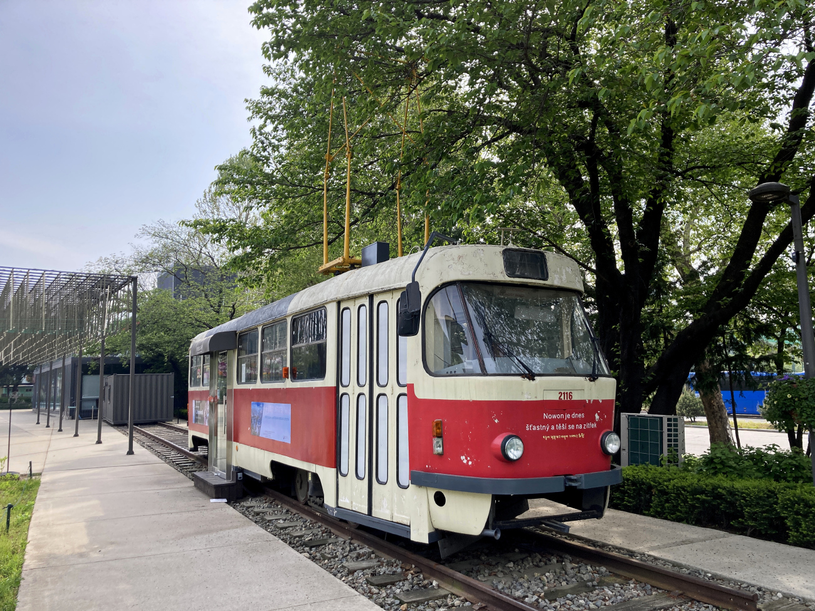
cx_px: 408
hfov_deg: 63.4
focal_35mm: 28
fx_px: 659
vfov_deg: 49.7
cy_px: 306
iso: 20
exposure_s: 1/889
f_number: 1.8
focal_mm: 3.99
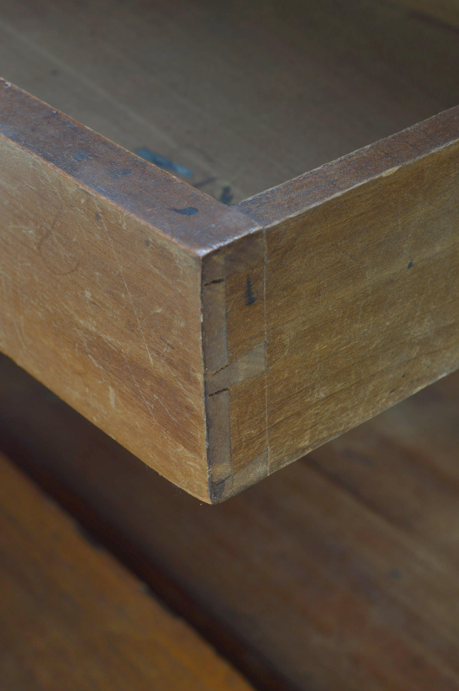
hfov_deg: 16.5
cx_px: 230
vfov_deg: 24.6
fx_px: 1581
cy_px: 346
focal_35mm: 82
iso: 100
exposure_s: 1/100
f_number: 9
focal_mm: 55
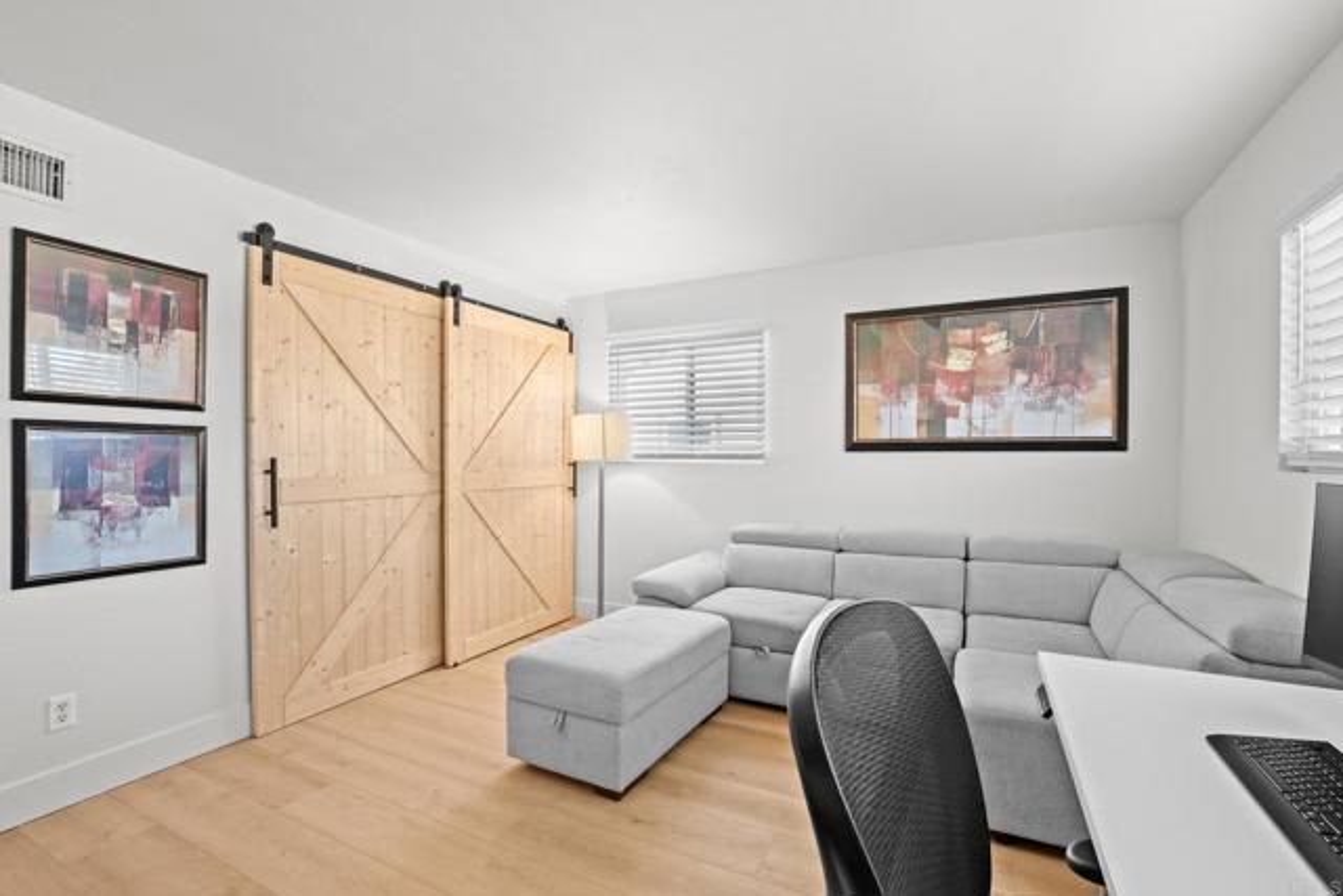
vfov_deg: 77.4
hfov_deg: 100.4
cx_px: 672
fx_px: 560
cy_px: 448
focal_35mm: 15
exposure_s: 2
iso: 100
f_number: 8
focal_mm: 10
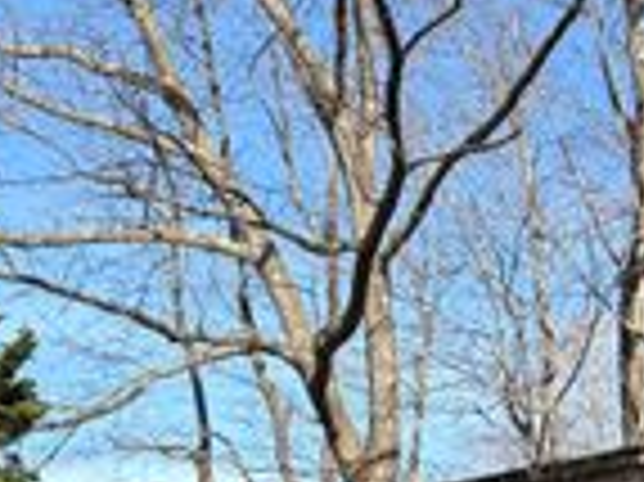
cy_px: 836
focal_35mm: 91
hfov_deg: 21.2
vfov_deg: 14.5
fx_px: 1692
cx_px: 554
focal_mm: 5.96
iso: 50
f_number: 1.6
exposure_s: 1/1175
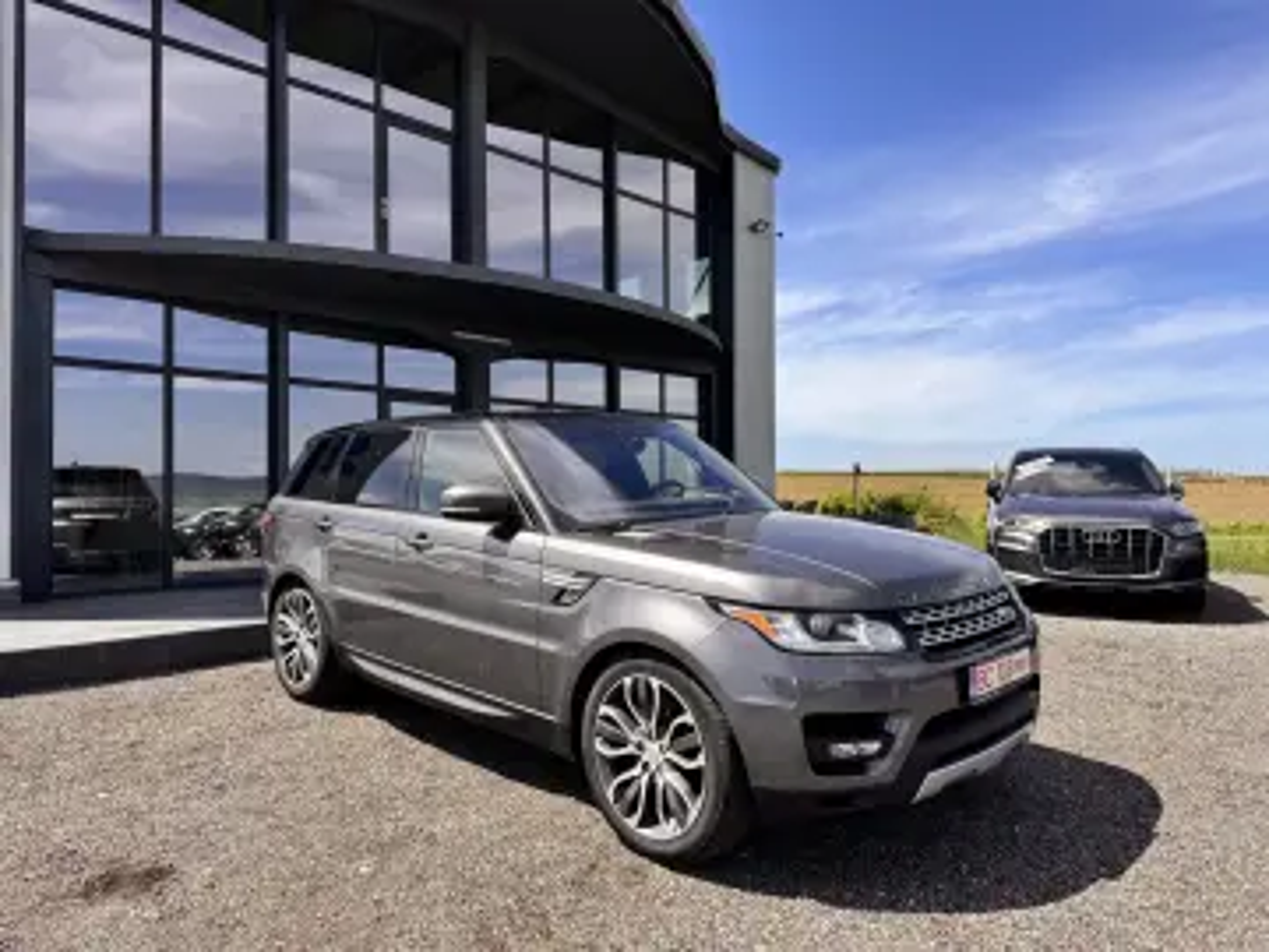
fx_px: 880
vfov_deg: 56.8
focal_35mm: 24
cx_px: 634
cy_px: 476
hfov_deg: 71.6
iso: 80
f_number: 1.78
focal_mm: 6.76
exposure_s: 1/3413
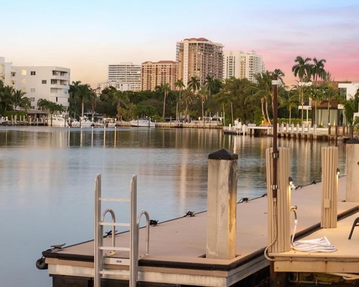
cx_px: 314
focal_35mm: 82
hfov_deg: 22.8
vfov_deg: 18.7
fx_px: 871
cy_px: 125
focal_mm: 24
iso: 400
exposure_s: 1/1.25
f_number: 7.1
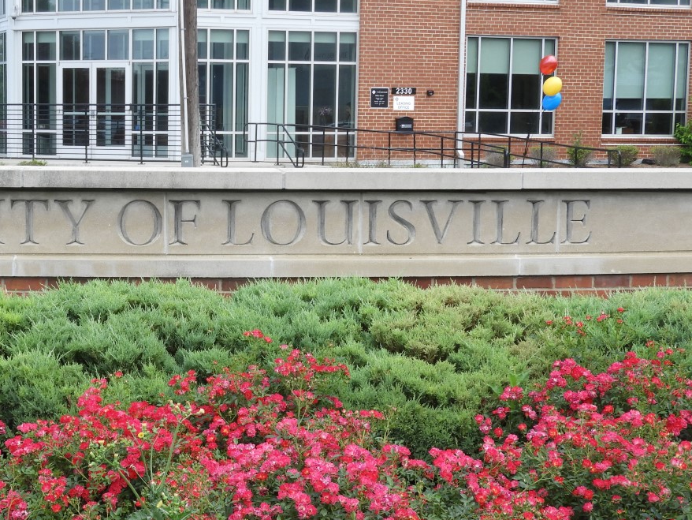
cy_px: 316
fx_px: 1640
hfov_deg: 23.6
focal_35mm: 82
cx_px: 163
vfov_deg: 18.0
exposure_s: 1/320
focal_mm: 9
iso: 100
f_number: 4
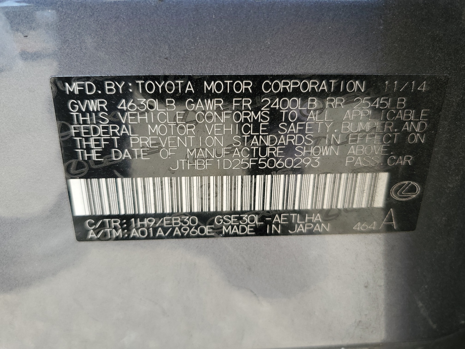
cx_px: 232
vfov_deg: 53.1
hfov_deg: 67.3
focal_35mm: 26
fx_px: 349
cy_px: 174
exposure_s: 1/132
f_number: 1.5
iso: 50
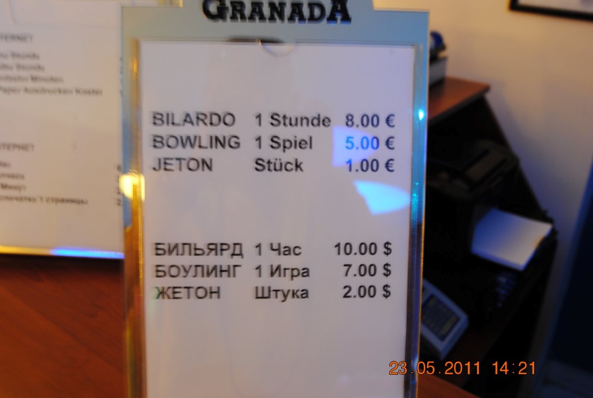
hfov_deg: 53.0
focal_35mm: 36
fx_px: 594
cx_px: 296
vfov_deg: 37.0
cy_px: 199
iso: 400
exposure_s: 1/3
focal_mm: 24
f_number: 4.5
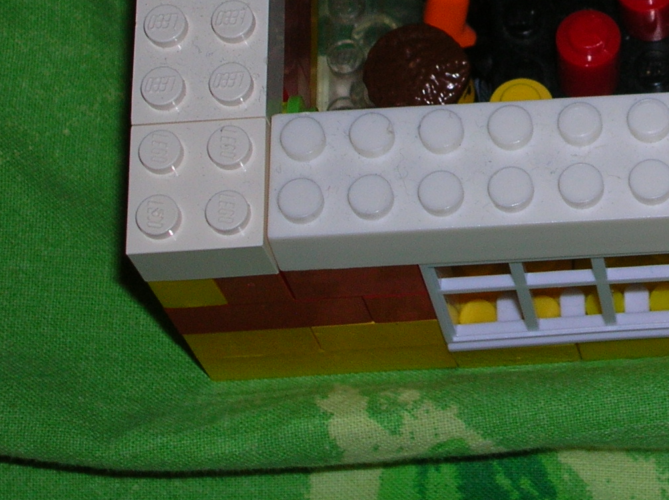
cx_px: 664
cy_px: 8
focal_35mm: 148
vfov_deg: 9.9
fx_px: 2858
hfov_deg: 13.2
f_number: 3.7
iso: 50
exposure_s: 1/60.1
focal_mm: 10.9
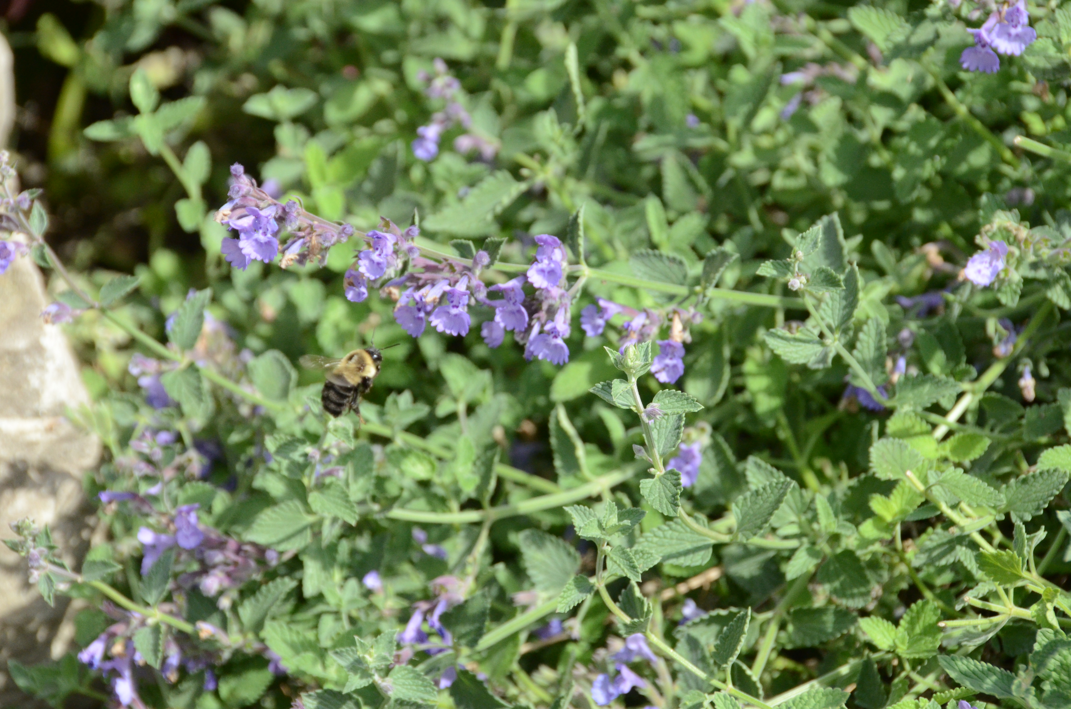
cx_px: 536
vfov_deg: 4.6
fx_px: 8907
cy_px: 354
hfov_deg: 6.9
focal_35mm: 300
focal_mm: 200
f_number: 10
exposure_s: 1/1250
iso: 1600
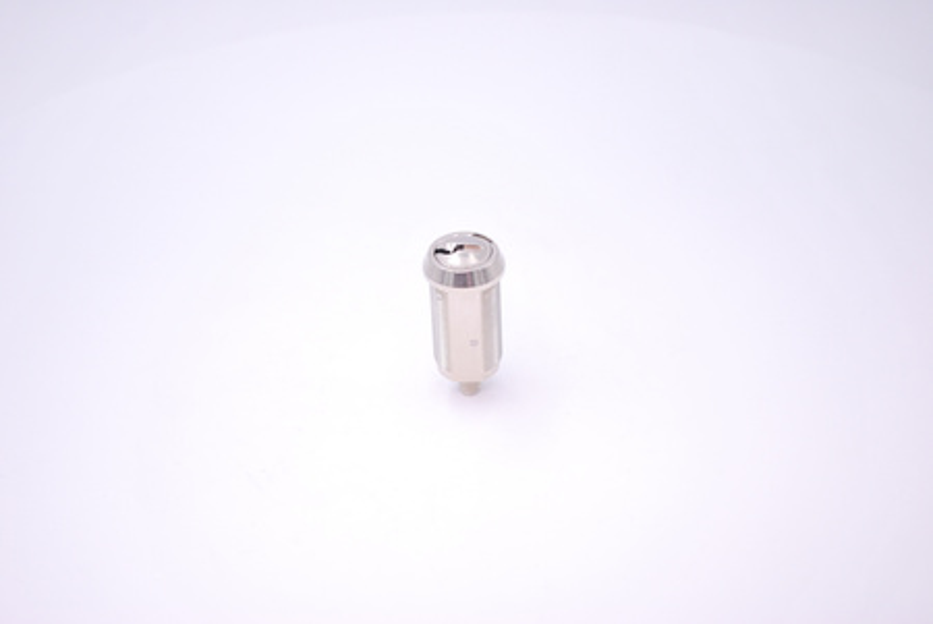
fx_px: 1712
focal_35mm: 66
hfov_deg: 30.5
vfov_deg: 20.7
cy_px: 312
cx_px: 466
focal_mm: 44
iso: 400
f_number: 5.3
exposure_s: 1/125
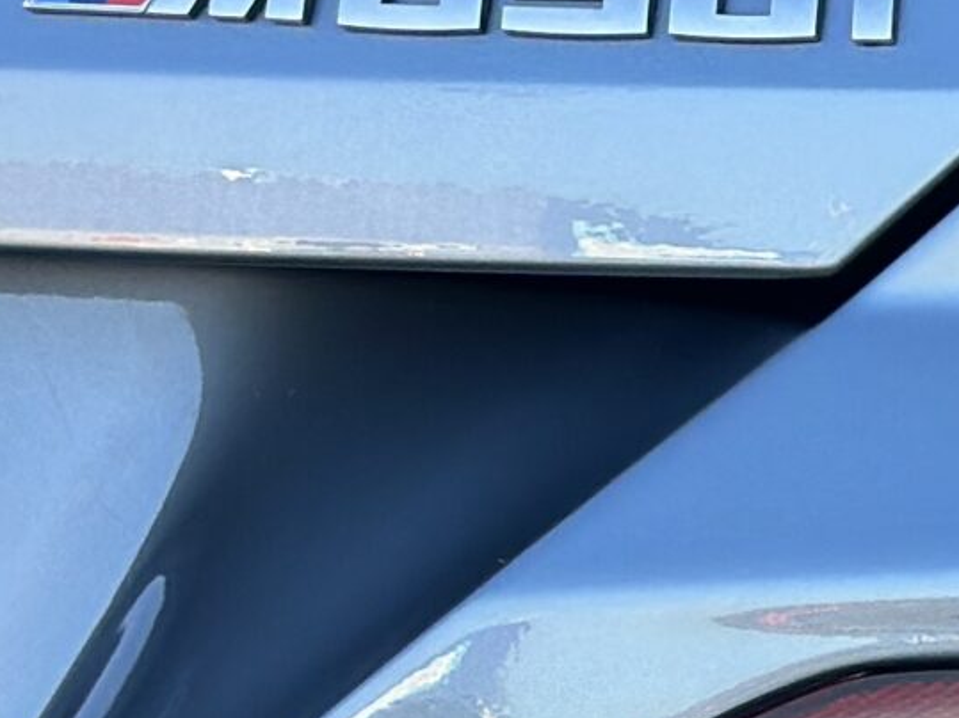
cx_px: 2215
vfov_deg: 6.5
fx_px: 6315
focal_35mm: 228
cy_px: 57
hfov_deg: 8.1
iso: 80
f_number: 1.78
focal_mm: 6.86
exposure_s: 1/663
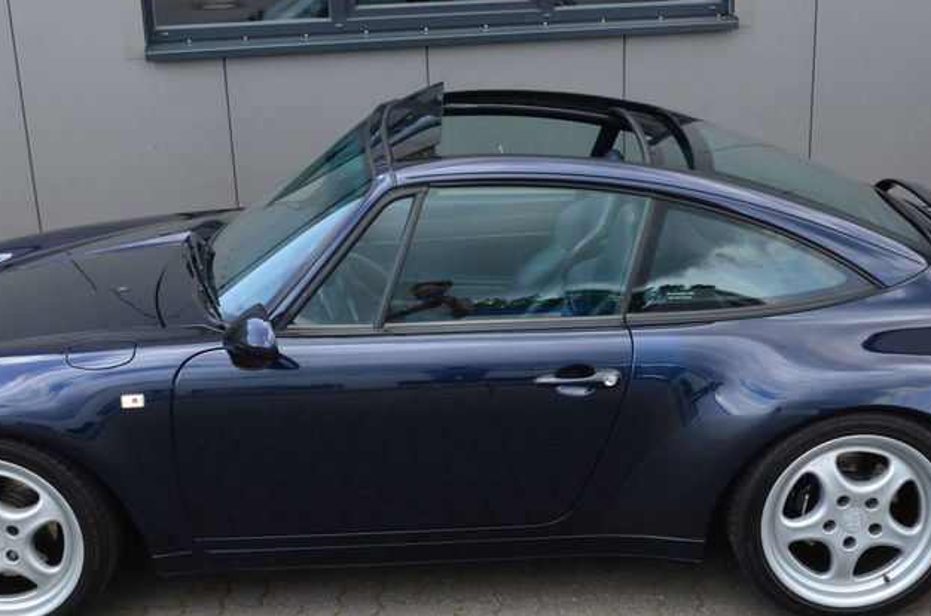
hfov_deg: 37.0
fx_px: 1393
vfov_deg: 24.8
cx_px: 454
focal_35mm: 54
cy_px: 396
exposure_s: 1/60
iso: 360
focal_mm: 22
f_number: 10
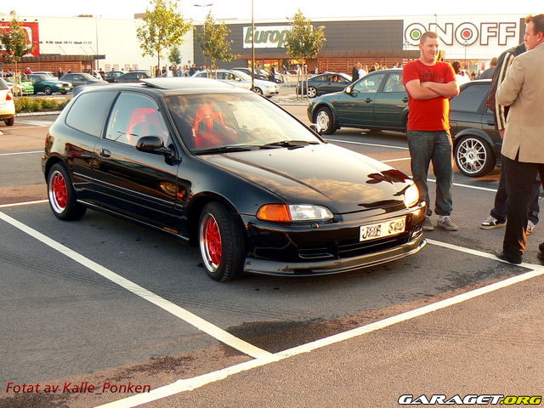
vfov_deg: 33.6
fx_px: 676
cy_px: 204
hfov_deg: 43.9
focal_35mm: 43
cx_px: 272
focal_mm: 6
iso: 80
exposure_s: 1/80
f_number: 4
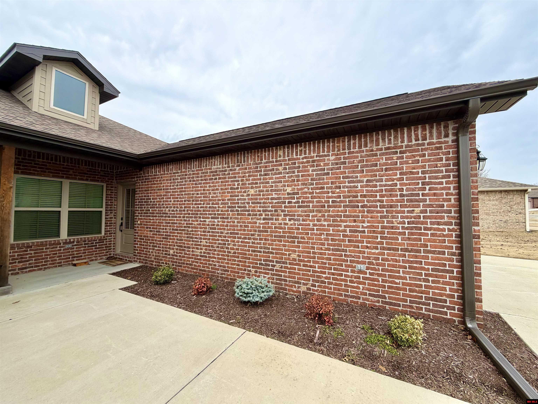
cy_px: 202
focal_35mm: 14
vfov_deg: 85.7
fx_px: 218
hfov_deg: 102.1
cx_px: 269
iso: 40
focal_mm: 2.22
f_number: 2.2
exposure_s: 1/770
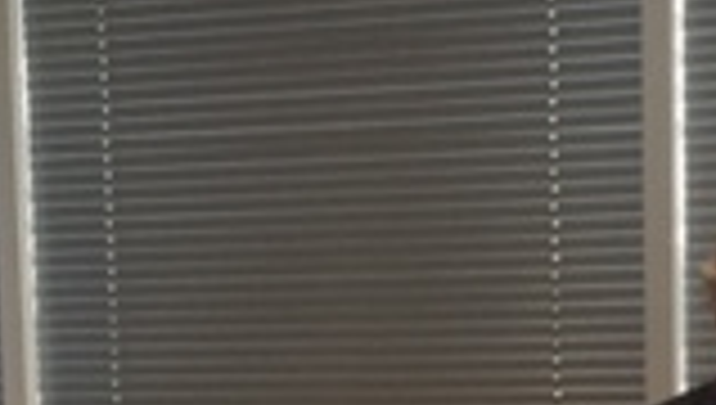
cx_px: 626
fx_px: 2415
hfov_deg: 16.7
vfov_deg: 9.2
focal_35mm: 127
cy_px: 706
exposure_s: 1/33
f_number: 2.2
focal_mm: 4.15
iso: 64
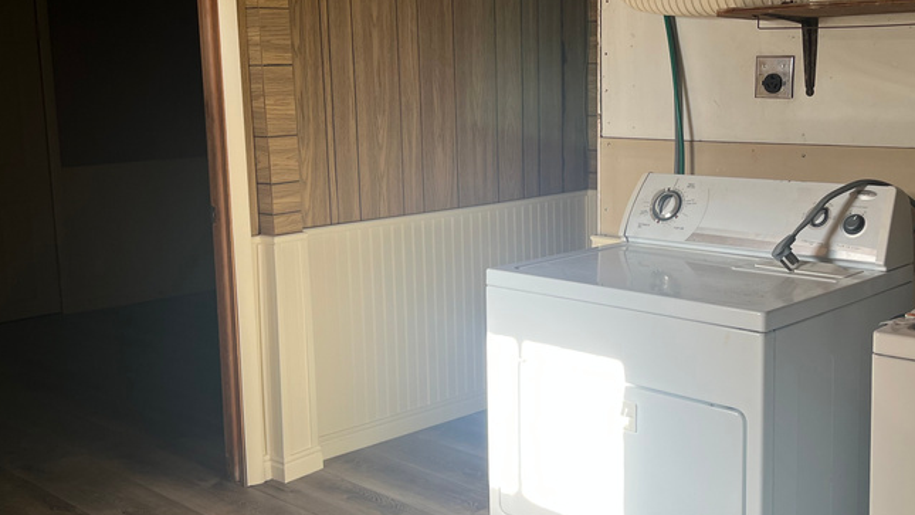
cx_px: 523
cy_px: 241
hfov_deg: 45.3
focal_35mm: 45
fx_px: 1092
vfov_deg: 26.5
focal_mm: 5.7
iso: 50
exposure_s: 1/121
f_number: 1.5
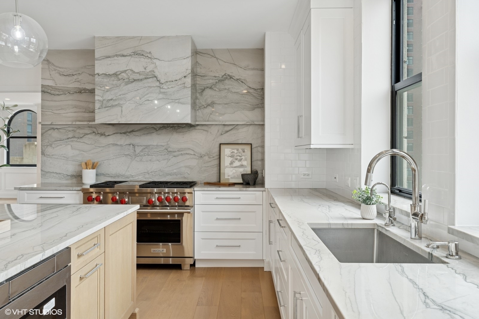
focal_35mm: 27
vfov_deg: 47.9
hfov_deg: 67.4
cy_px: 160
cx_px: 240
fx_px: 359
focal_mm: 27
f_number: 8
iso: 320
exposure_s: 1/40
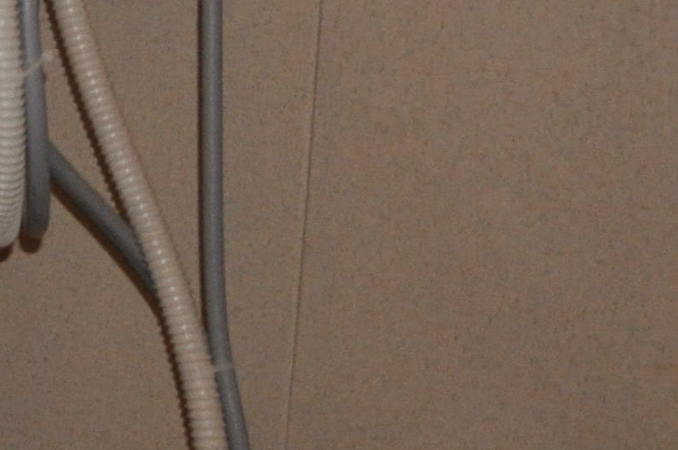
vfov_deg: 9.0
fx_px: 2727
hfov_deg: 11.8
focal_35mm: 145
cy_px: -353
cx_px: -902
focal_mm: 18
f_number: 3.5
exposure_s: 1/60
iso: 800
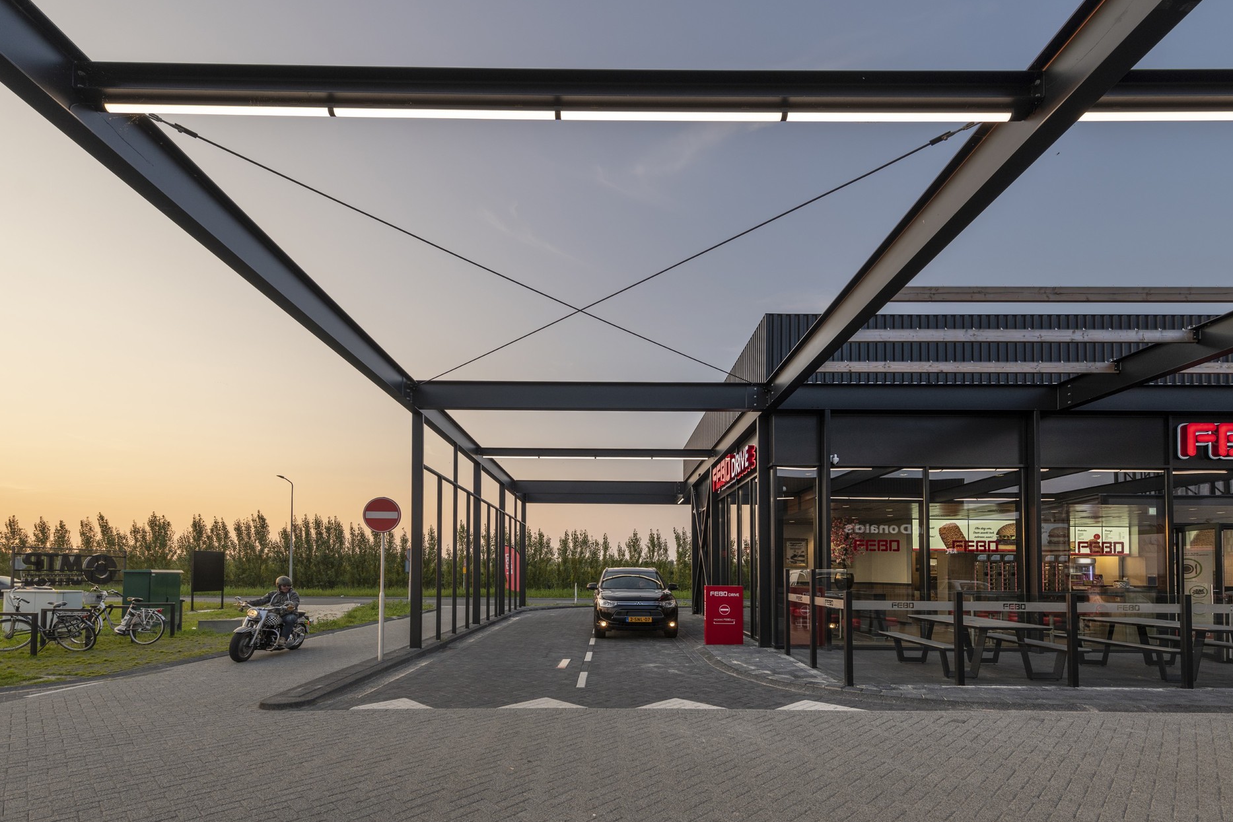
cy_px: 417
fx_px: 514
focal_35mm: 15
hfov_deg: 100.4
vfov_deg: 77.3
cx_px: 613
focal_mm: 14
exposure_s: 1/160
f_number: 5.6
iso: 80
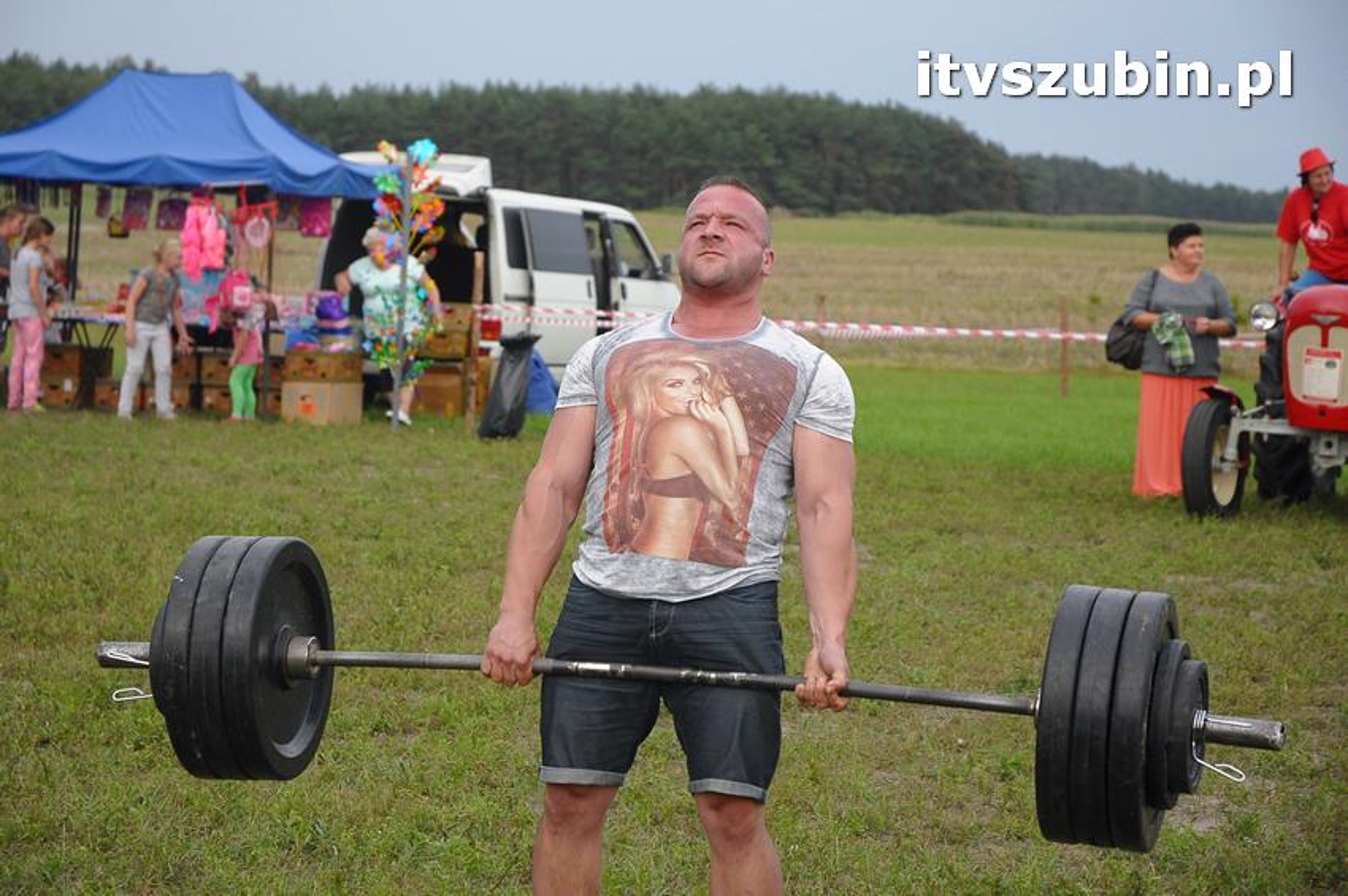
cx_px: 674
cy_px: 448
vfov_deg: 13.0
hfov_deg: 19.5
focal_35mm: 105
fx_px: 3928
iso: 800
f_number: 5.6
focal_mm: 70
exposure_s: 1/500
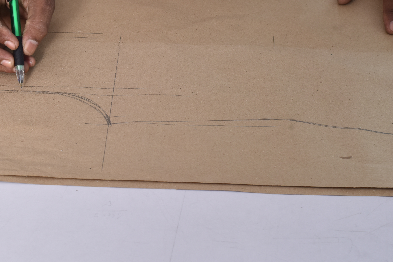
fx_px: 1048
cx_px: 111
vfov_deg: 14.2
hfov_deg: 21.1
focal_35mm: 96
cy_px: 96
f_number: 9
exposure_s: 1/60
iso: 320
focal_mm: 50
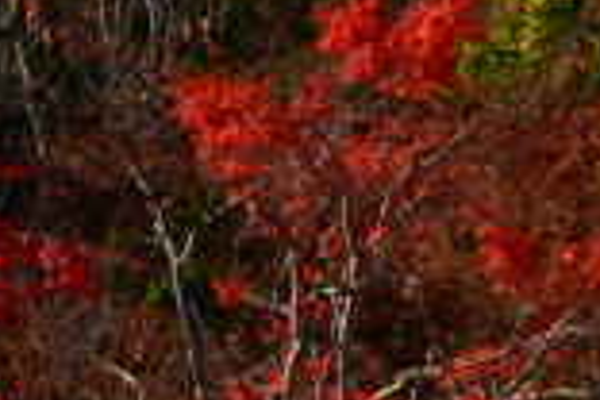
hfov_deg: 1.3
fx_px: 25698
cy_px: -410
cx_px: 700
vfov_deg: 0.9
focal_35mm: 1542
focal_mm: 300
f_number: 32
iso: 100
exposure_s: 1/4
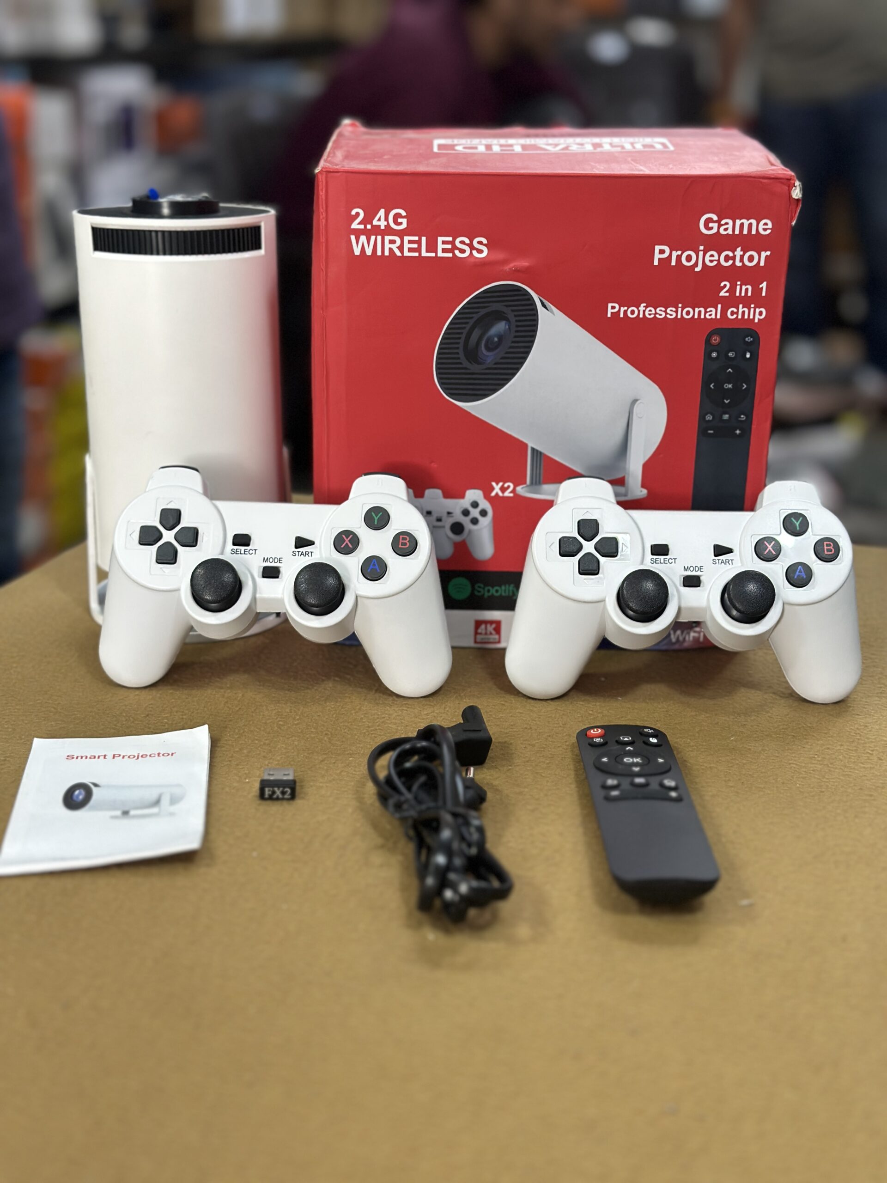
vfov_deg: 39.7
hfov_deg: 30.3
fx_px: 1640
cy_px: 592
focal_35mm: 48
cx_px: 444
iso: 160
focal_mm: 6.86
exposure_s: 1/100
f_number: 1.78
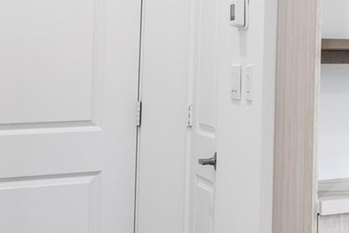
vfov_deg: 17.0
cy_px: 86
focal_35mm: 80
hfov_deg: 17.7
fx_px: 775
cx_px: 701
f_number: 4
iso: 100
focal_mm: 17
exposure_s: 1/320
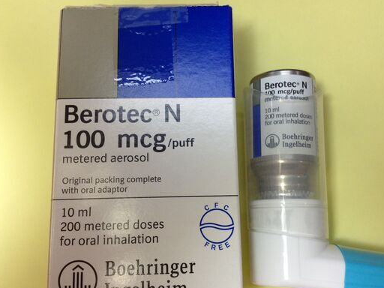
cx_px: 205
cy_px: 156
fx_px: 455
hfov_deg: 45.7
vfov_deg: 35.1
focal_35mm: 41
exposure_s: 1/120
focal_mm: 4.28
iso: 100
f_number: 2.4
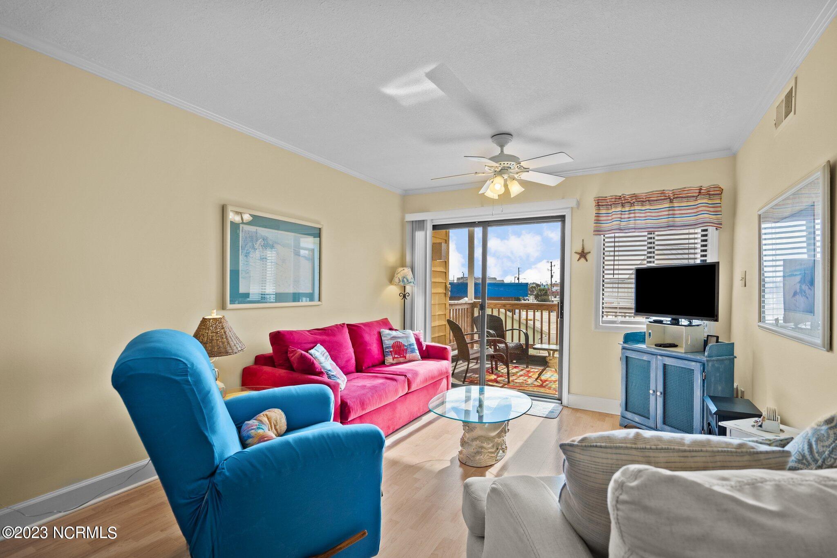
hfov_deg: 96.7
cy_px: 279
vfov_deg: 73.7
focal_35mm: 16
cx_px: 418
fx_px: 372
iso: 200
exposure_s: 1/50
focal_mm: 16
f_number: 4
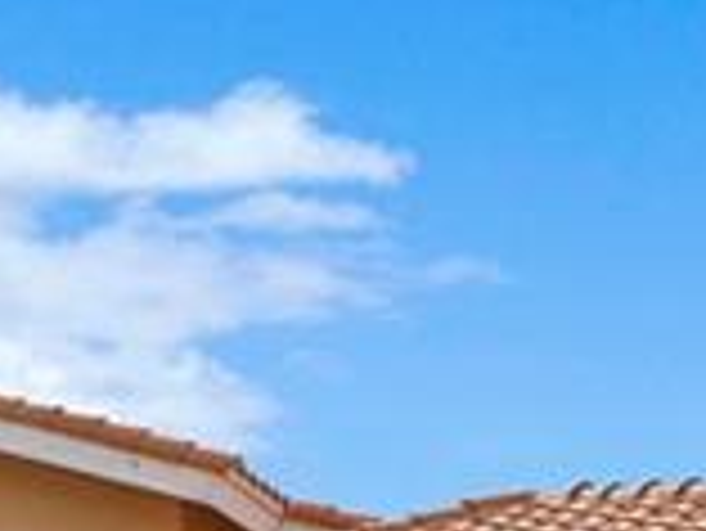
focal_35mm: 94
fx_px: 1919
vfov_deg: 13.3
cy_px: 1098
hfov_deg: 19.9
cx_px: -76
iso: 100
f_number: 11
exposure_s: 1/200
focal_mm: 10
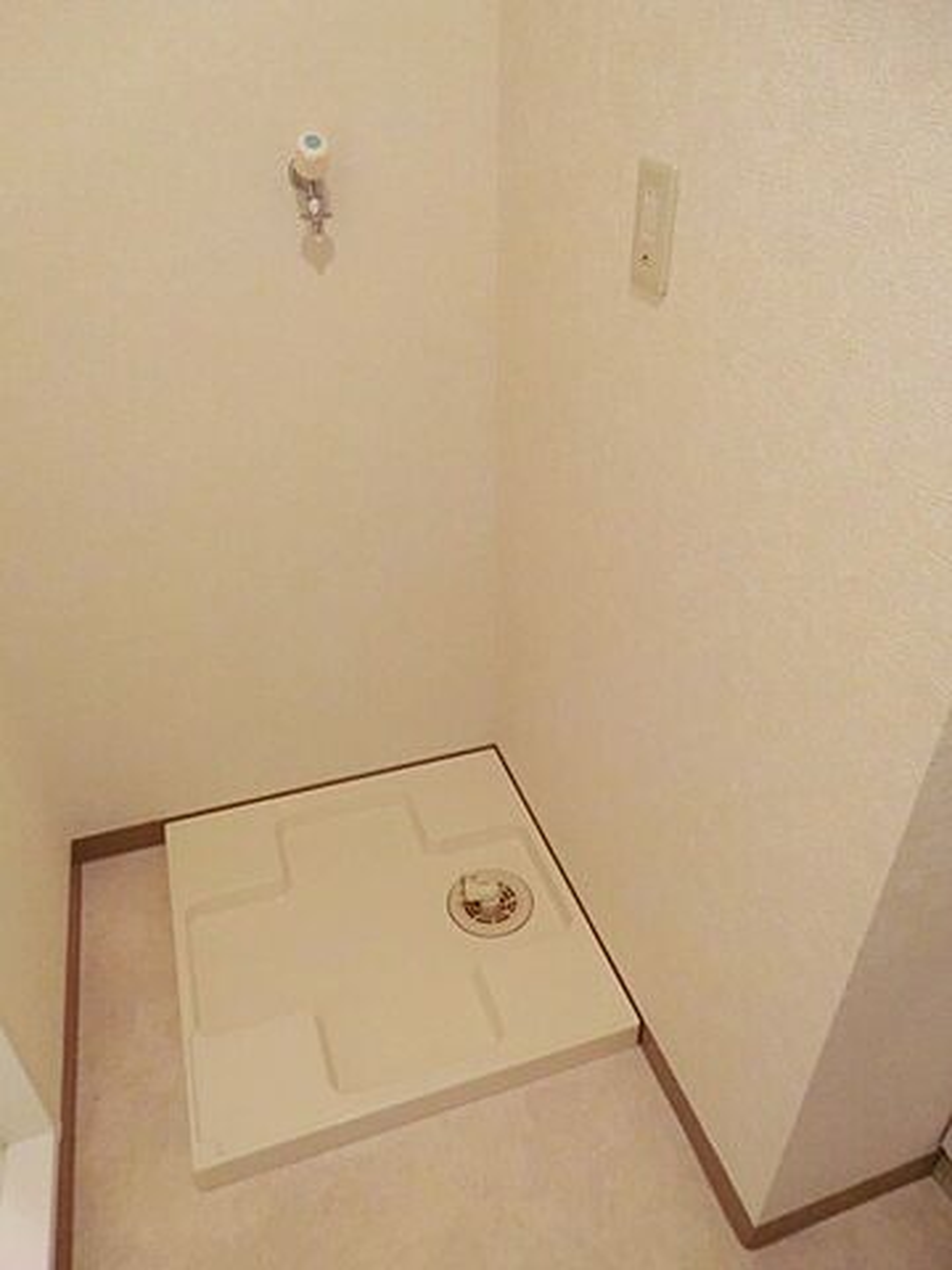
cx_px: 476
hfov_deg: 56.8
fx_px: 880
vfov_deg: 71.6
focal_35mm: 24
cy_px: 635
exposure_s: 1/30
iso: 800
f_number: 3.2
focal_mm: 4.3
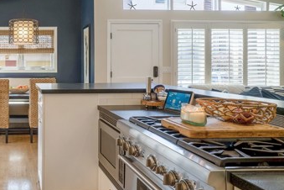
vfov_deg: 38.4
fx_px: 268
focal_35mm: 34
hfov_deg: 49.0
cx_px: 22
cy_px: 63
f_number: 8
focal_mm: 18
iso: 125
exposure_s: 1/60
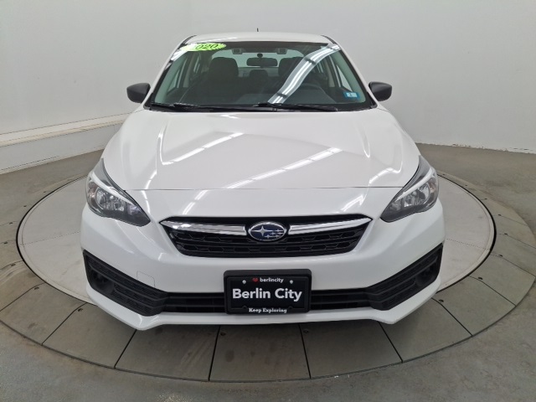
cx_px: 268
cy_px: 201
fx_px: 387
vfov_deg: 54.9
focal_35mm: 25
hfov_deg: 69.4
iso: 82
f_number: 1.8
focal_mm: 4.69
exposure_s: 1/120
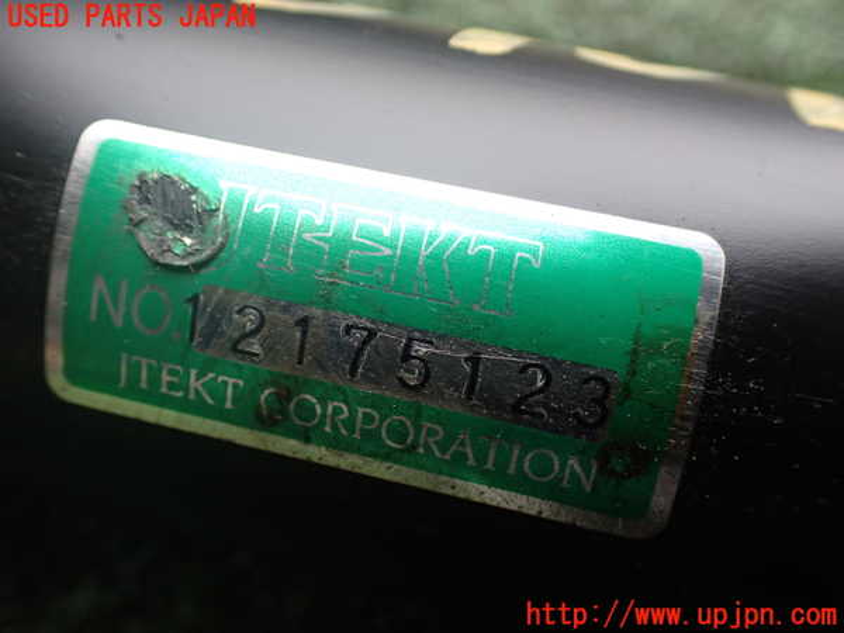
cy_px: 316
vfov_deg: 46.8
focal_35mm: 30
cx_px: 422
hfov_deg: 60.0
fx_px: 731
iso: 320
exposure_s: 1/125
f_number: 2.3
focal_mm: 5.4
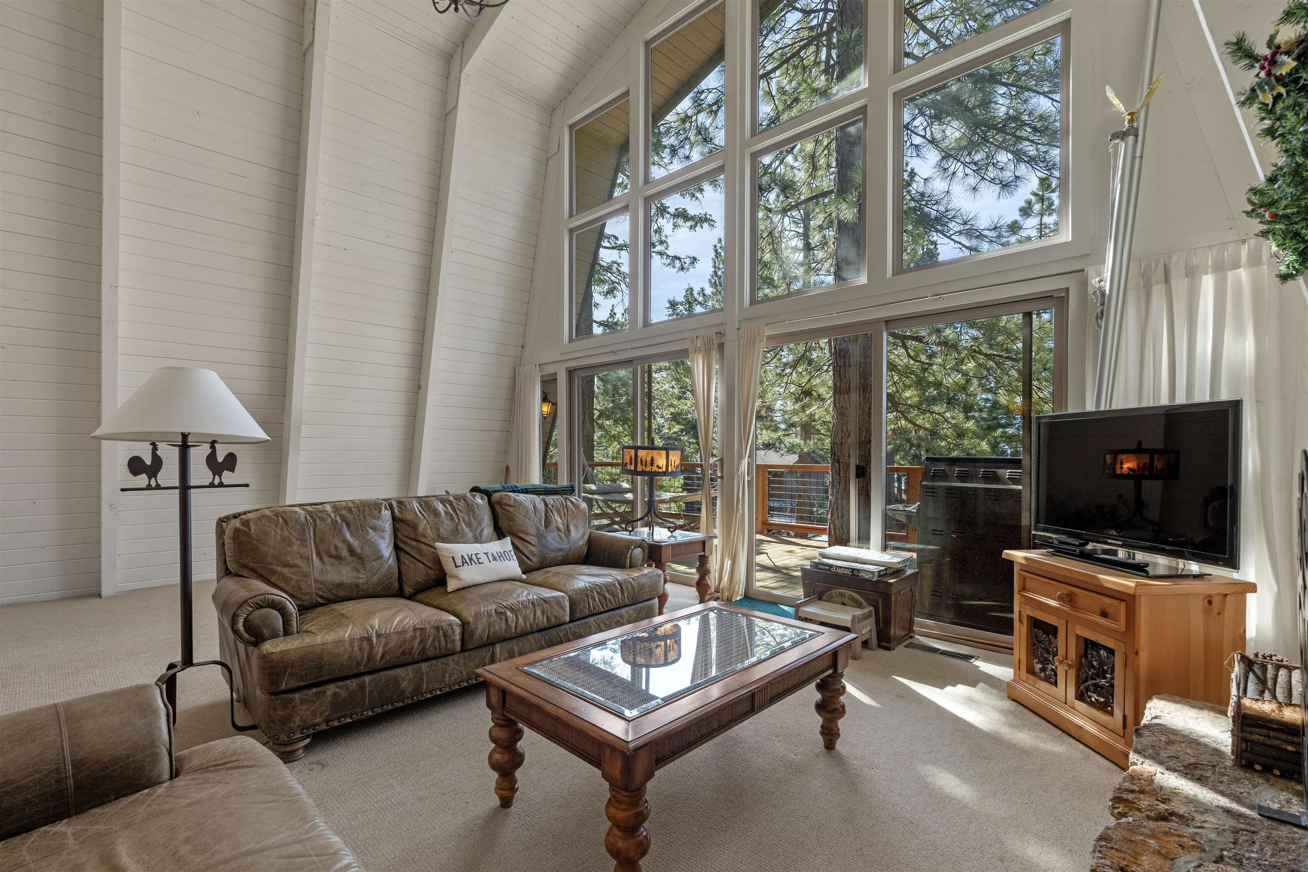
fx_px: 581
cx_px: 654
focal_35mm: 16
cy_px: 436
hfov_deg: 96.7
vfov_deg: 73.7
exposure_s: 1/15
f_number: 8
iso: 400
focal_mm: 16
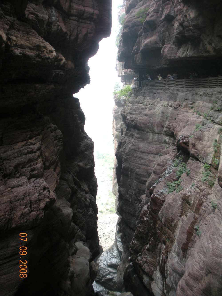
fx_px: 308
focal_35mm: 36
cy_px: 148
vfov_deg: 51.4
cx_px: 111
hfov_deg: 39.7
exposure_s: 1/87.8
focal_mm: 6.3
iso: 64
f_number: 3.5
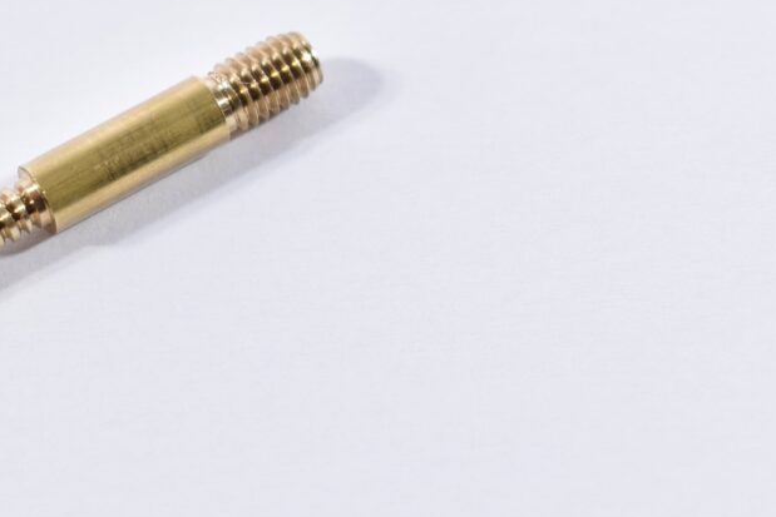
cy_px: 182
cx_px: 69
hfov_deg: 12.7
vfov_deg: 8.6
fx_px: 3449
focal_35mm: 160
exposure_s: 1/40
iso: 640
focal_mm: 55
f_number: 5.6
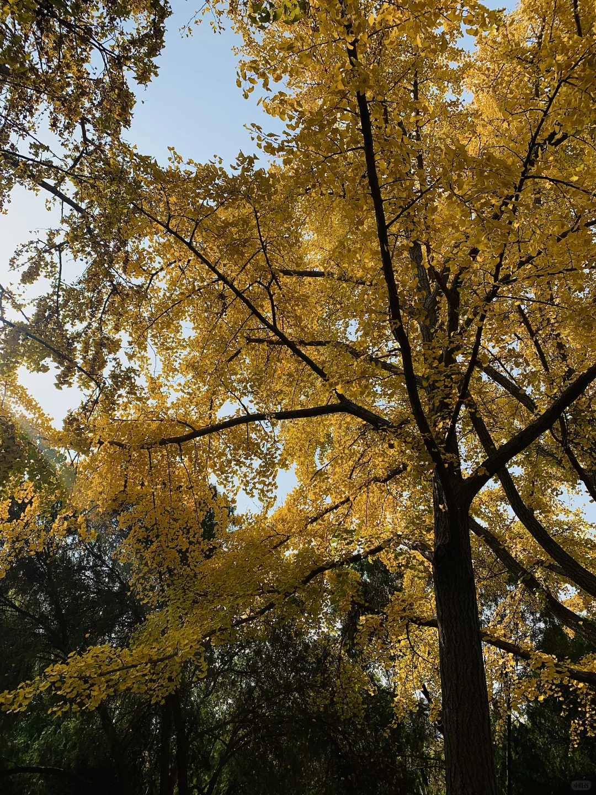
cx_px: 298
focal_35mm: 26
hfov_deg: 53.1
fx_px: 597
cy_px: 398
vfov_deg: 67.3
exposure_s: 1/1779
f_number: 1.8
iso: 25
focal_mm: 4.25
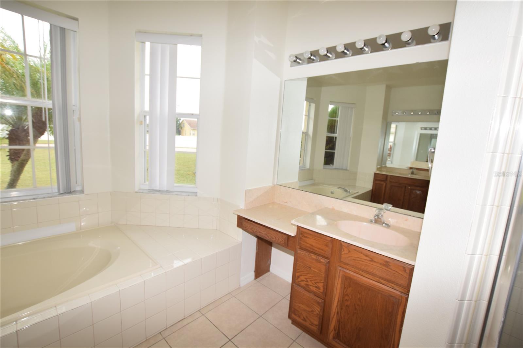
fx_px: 218
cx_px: 262
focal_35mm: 15
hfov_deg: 100.4
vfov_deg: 77.3
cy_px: 174
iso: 450
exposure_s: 1/125
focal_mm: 10
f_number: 5.6
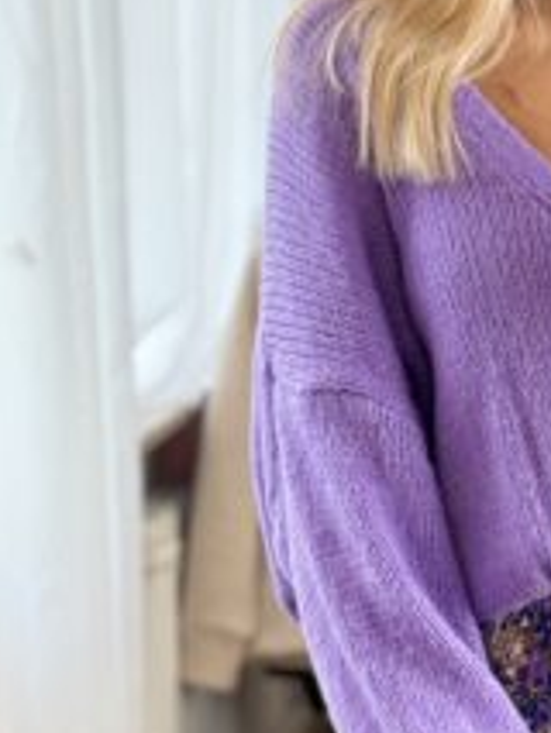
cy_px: 74
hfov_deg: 12.1
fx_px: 2544
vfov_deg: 16.2
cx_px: 620
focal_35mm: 120
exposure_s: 1/55
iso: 50
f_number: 1.8
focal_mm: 6.86
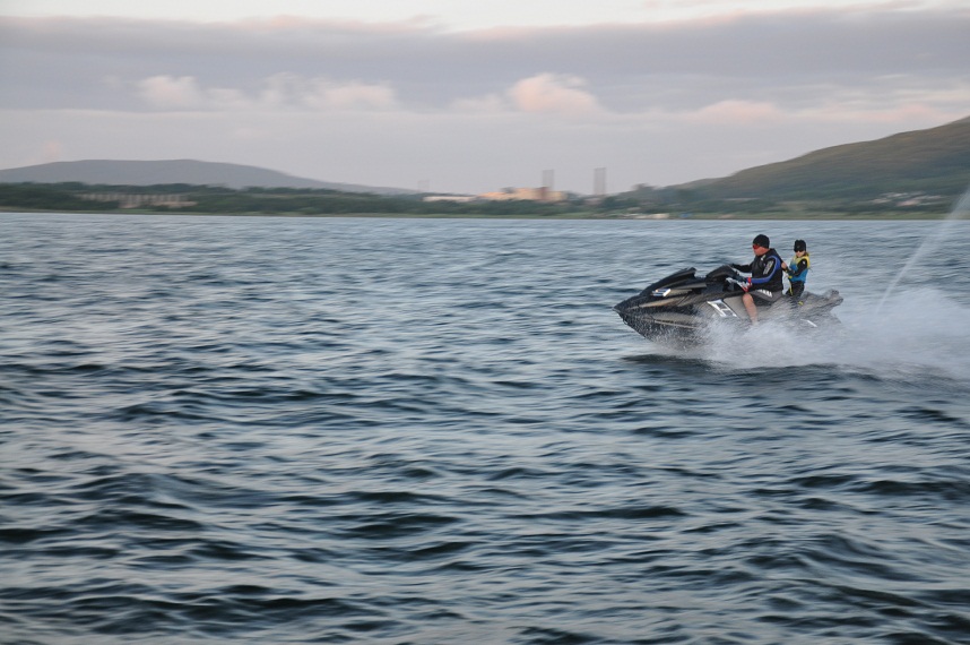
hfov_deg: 27.0
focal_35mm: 75
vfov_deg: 18.1
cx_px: 485
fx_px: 2019
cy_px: 322
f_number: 5
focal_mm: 50
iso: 400
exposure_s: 1/60
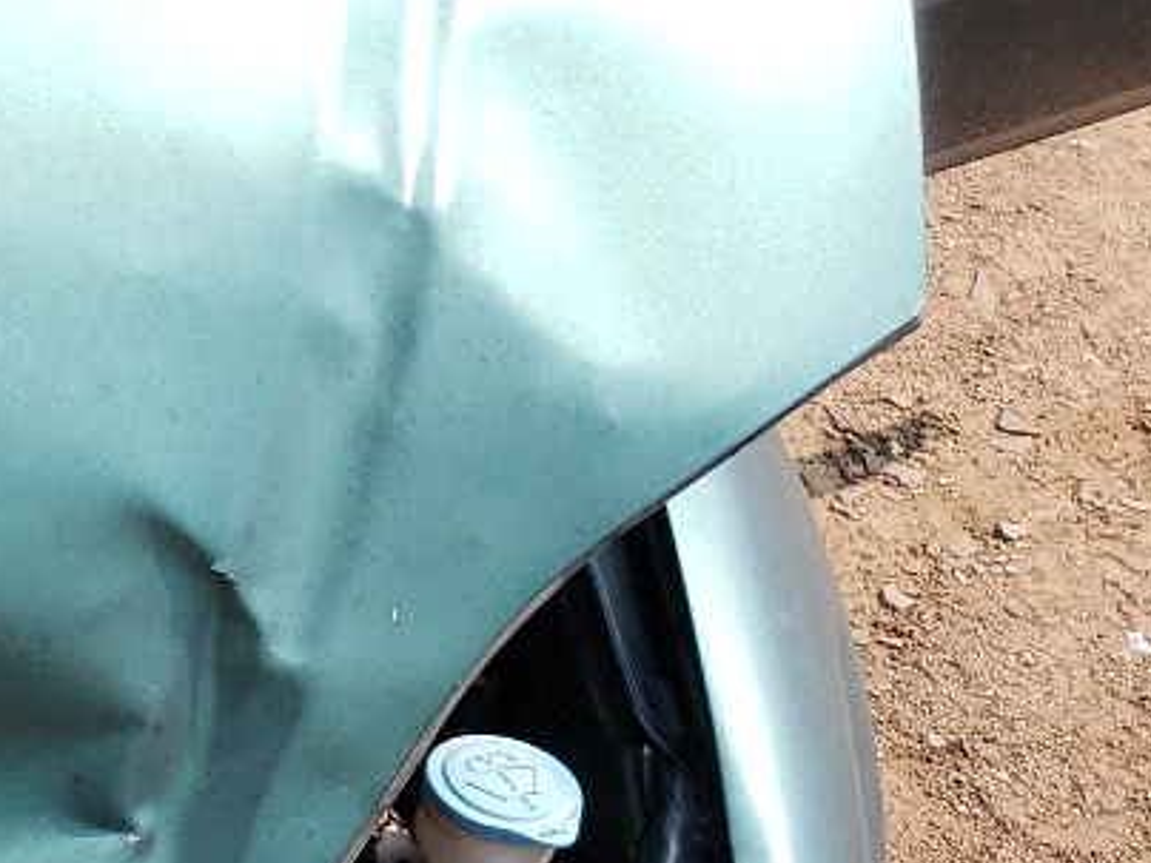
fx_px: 3425
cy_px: 977
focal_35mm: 103
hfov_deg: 15.6
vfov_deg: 14.0
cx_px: -1066
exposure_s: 1/1429
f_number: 1.5
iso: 50
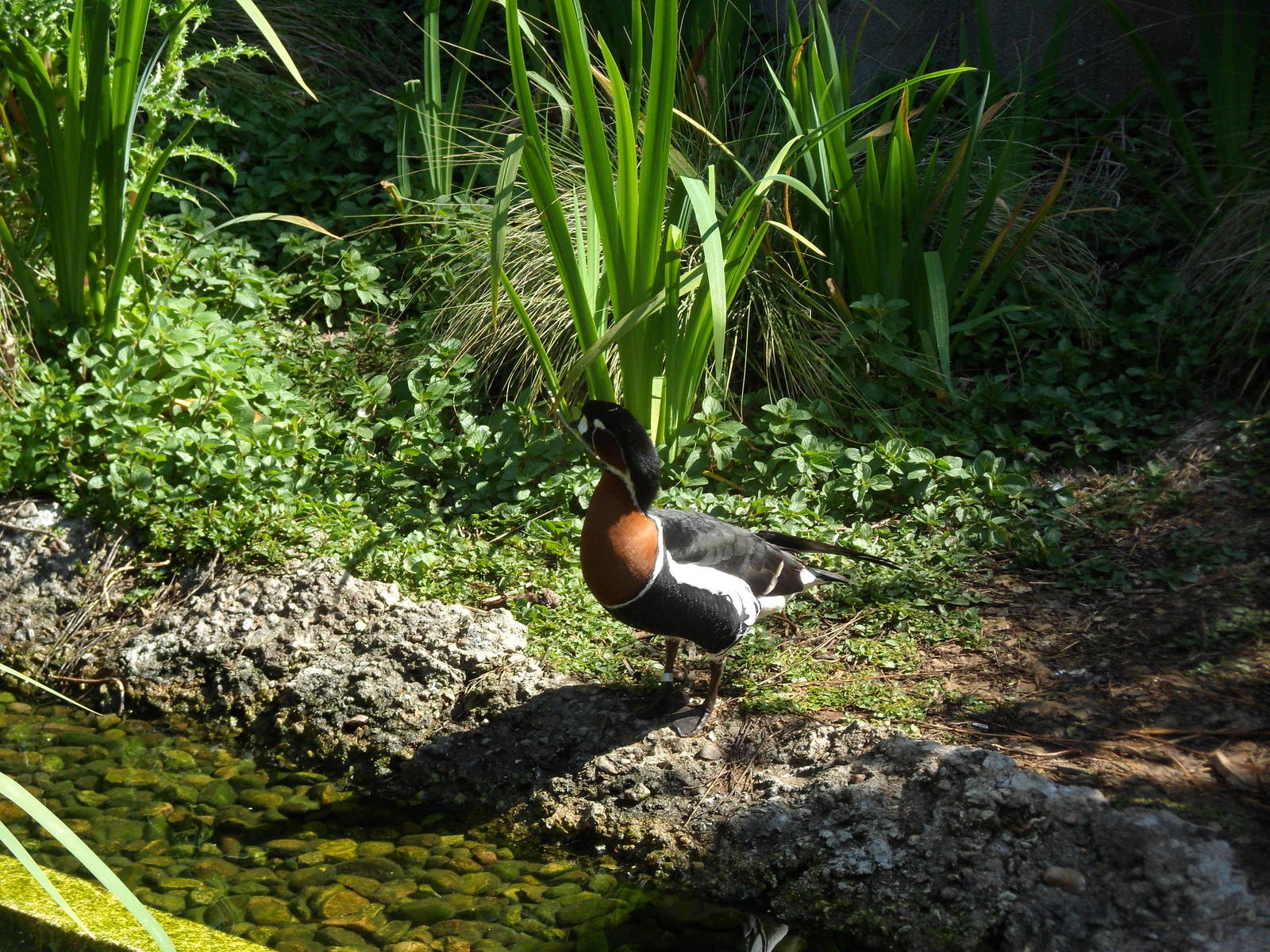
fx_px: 4769
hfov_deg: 15.2
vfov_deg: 11.4
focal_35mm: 130
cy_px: 476
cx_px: 635
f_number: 5.4
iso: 80
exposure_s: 1/180
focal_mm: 22.5
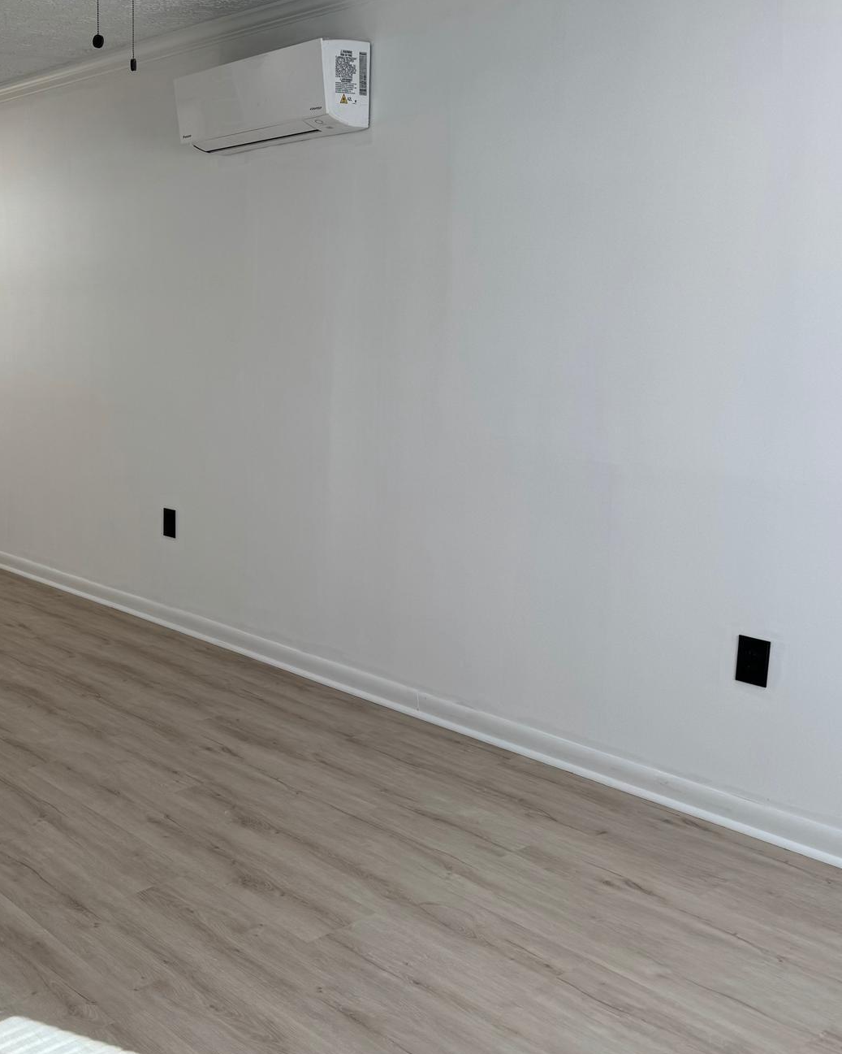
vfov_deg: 49.1
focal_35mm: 37
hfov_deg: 37.4
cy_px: 492
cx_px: 76
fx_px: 1153
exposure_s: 1/120
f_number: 1.78
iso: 50
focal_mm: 6.76
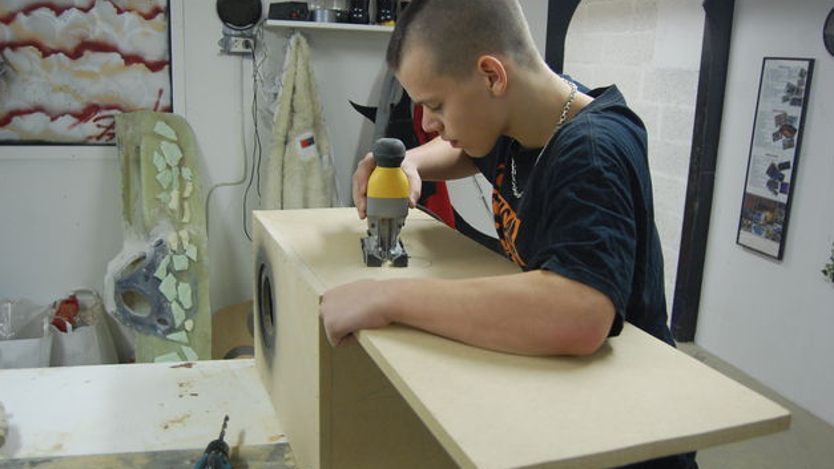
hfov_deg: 61.0
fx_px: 708
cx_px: 422
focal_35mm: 32
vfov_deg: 36.7
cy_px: 235
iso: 800
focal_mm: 20
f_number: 3.8
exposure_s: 1/15
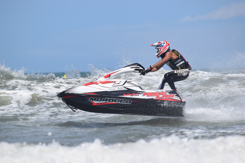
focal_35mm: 450
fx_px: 3061
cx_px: 122
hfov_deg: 4.6
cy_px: 82
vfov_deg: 3.1
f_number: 8
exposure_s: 1/1000
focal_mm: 300
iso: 200
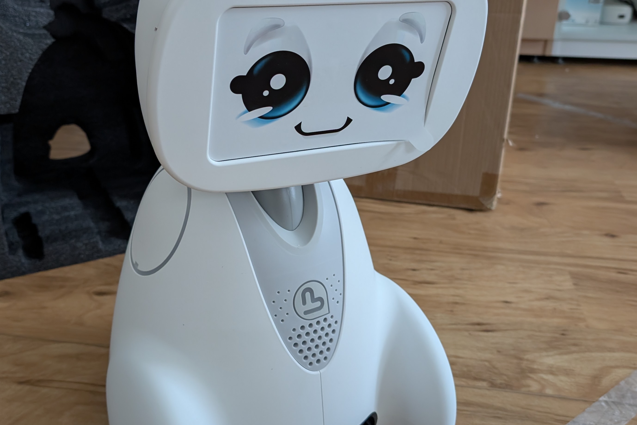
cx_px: 300
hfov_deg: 51.9
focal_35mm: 37
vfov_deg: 35.9
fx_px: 655
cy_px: 190
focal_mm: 6.9
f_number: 1.68
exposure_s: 1/113
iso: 741
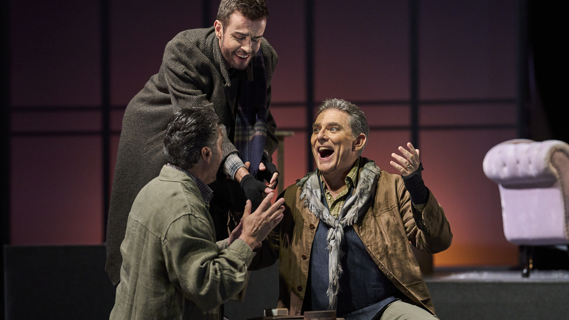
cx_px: 283
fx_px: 2142
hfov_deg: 15.1
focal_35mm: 142
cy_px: 168
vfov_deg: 8.5
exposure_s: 1/250
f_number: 3.2
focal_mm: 135
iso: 3200
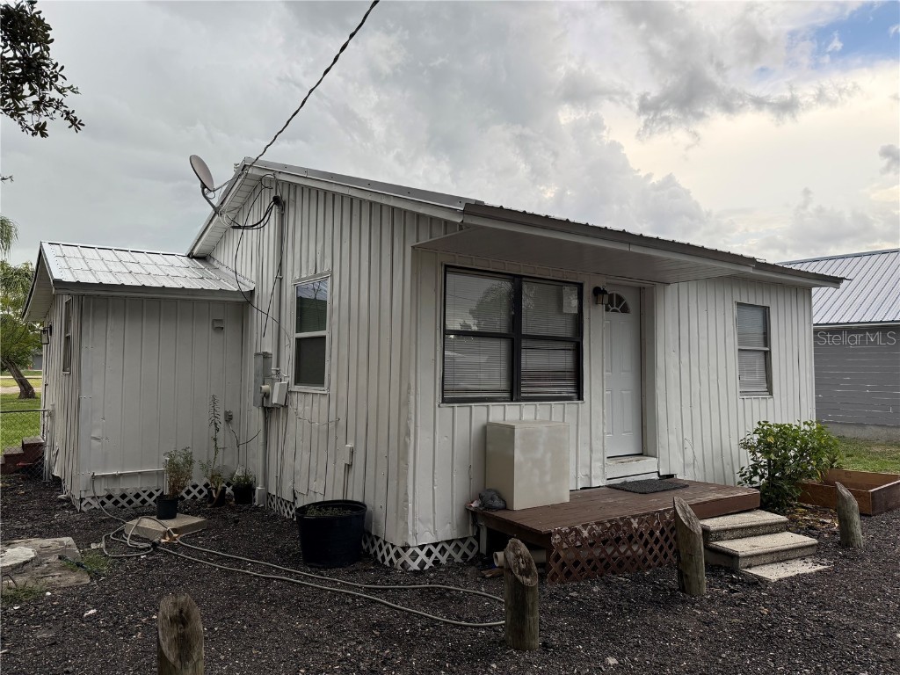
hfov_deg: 71.6
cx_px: 450
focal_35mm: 24
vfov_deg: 56.8
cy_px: 338
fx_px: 624
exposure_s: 1/654
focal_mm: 6.76
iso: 100
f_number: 1.78
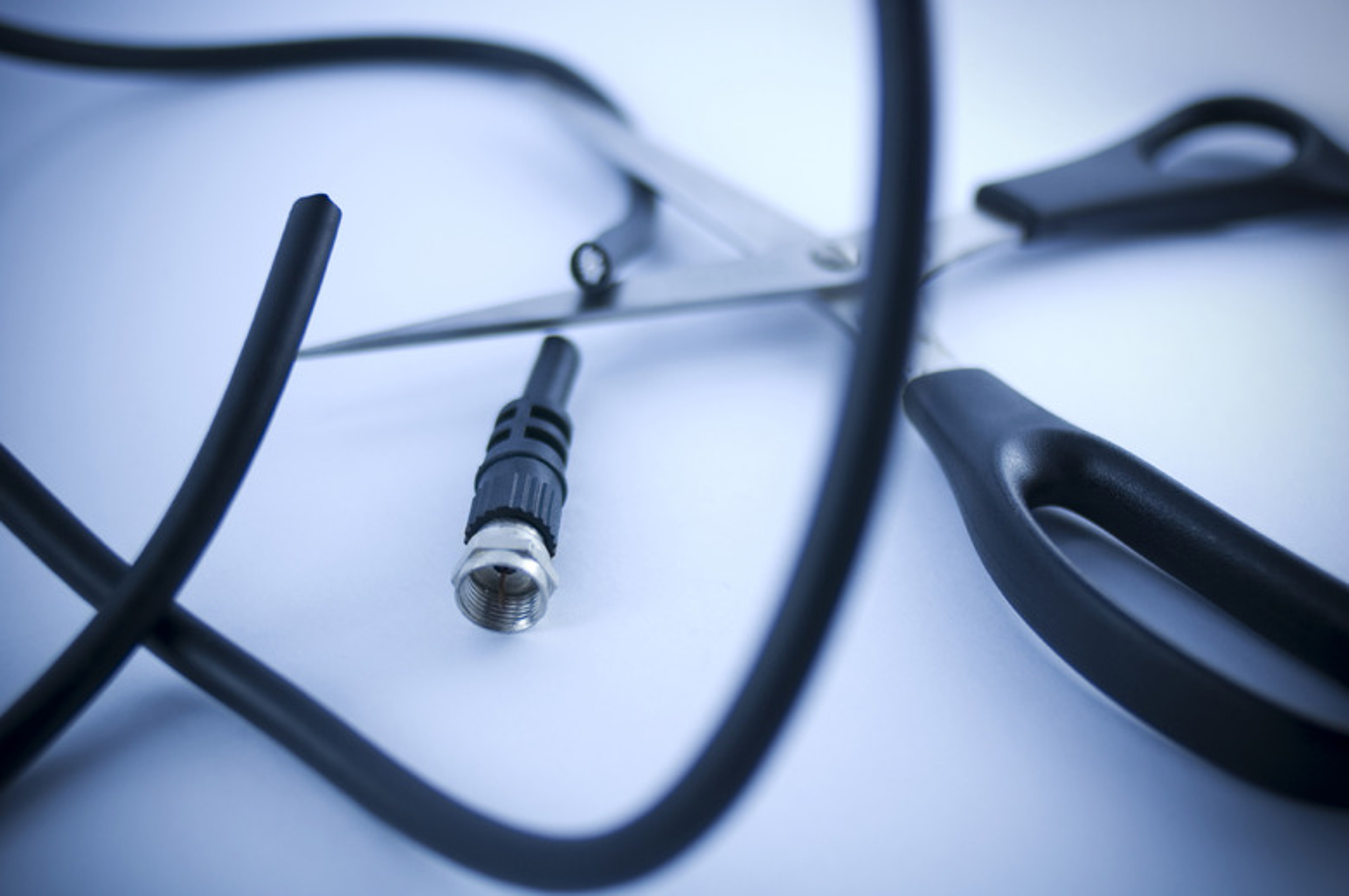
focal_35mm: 42
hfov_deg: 46.4
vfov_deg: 31.8
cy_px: 448
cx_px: 674
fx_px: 1572
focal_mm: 28
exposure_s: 1/50
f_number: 2.8
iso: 200
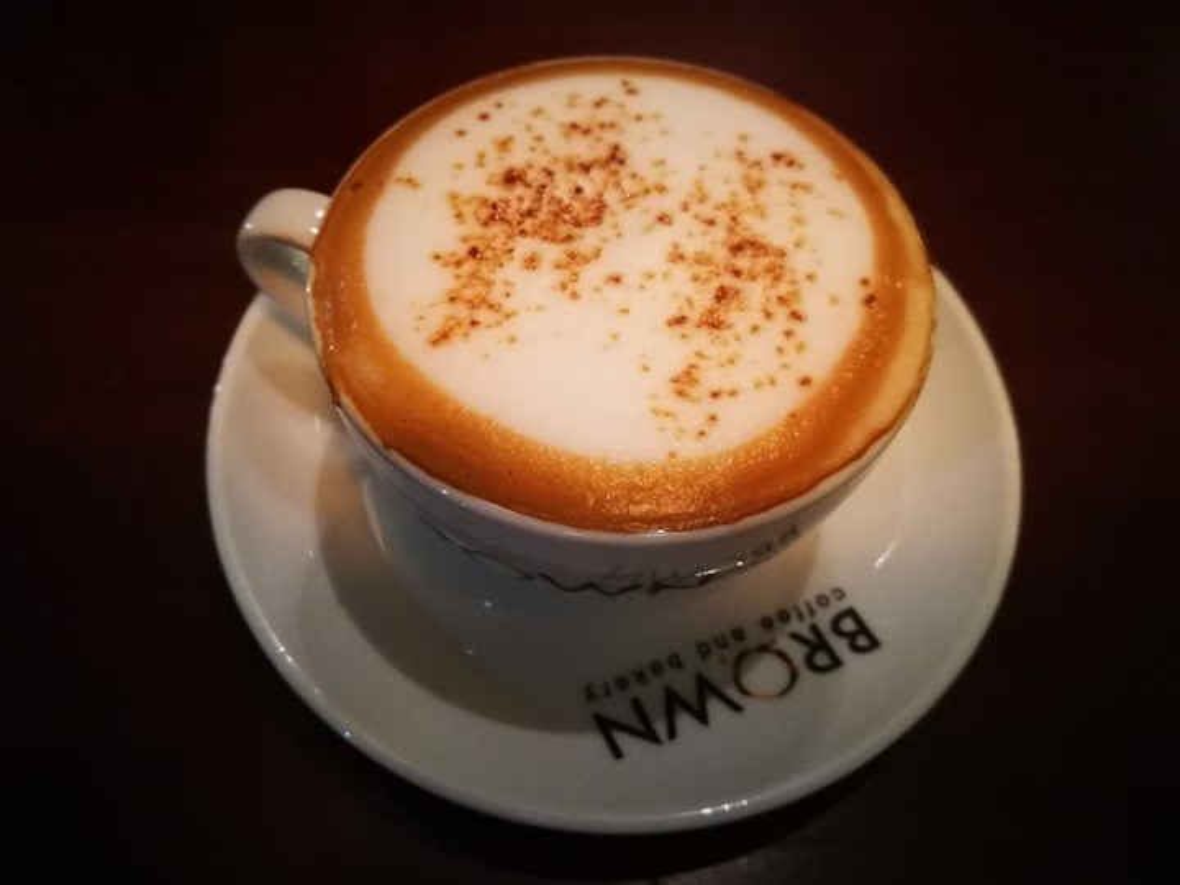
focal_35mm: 27
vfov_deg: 51.4
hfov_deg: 65.3
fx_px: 920
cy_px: 442
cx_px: 590
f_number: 4
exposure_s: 1/16.7
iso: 1000
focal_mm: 4.5
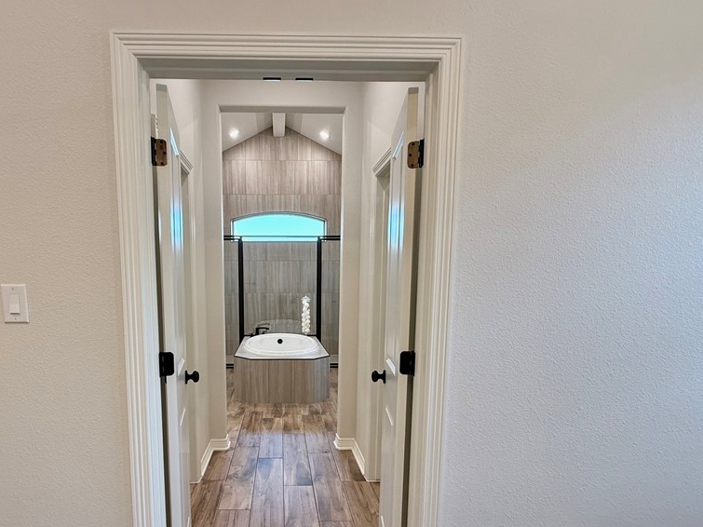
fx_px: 386
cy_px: 329
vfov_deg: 67.6
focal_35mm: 19
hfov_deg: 83.8
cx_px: 288
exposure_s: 1/120
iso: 200
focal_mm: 2.22
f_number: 2.2
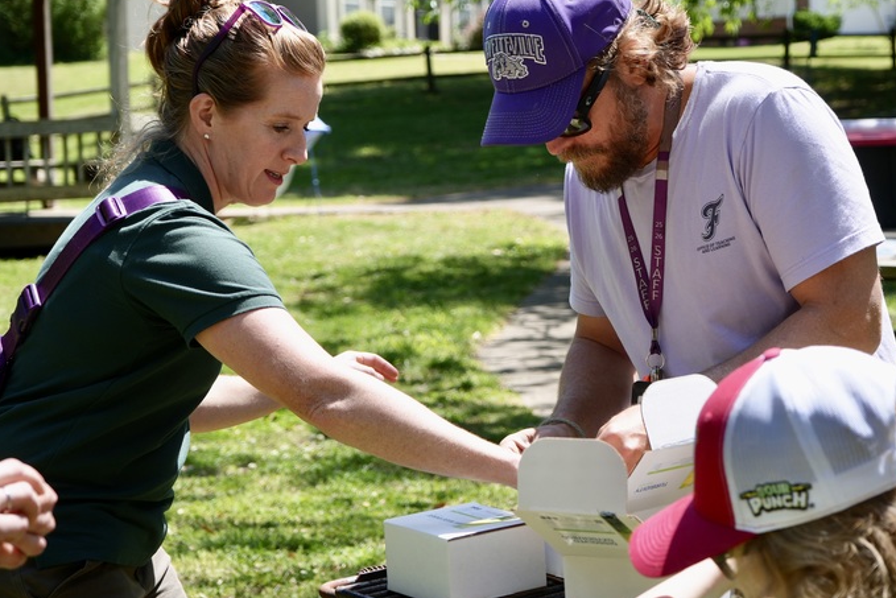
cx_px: 554
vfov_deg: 16.4
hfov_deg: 24.4
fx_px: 2066
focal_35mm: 83
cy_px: 201
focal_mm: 55
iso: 100
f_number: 5
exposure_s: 1/320
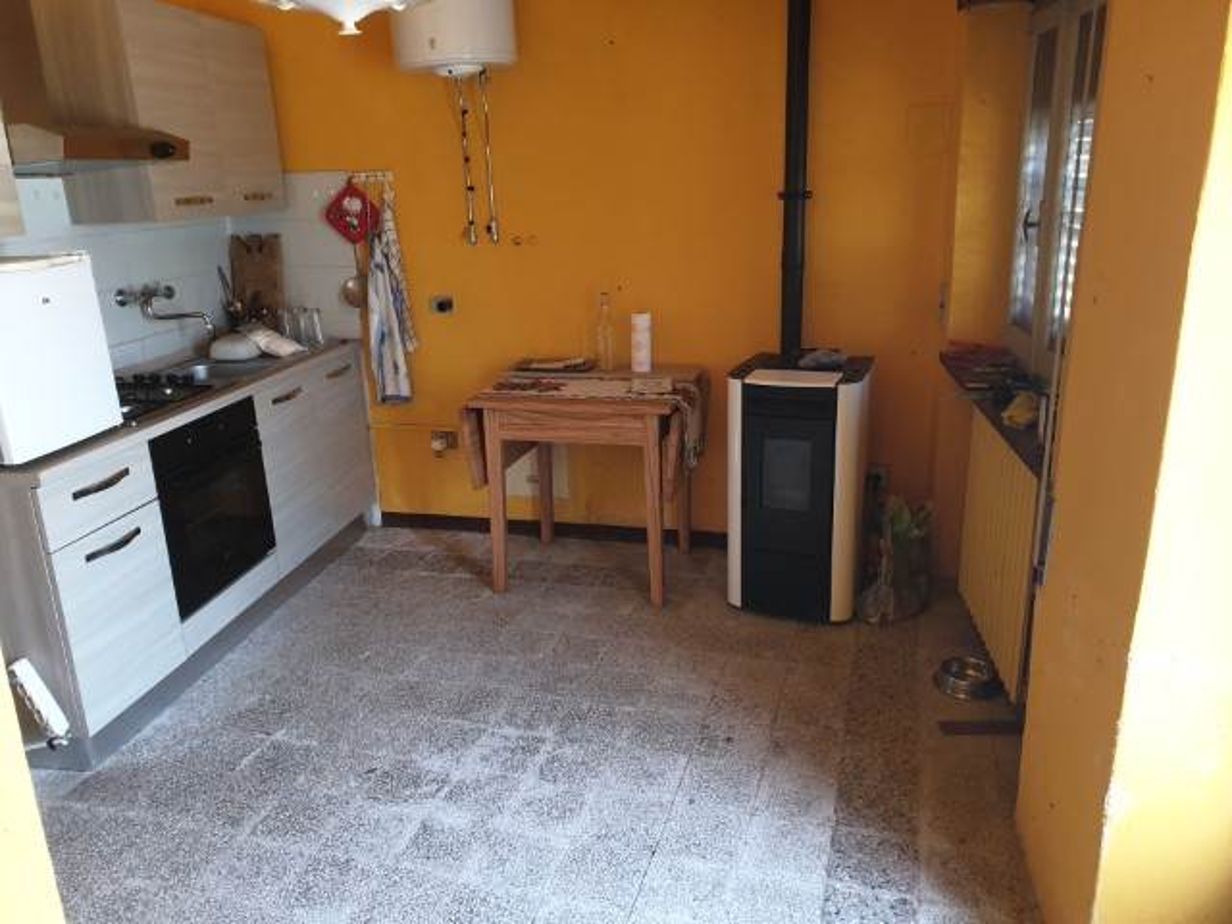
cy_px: 462
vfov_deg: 53.1
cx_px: 616
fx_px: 925
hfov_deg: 67.3
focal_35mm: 26
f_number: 2.4
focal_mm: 4.3
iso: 250
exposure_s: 1/39
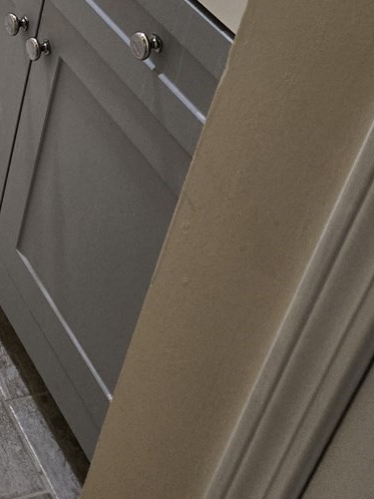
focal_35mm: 71
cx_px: -171
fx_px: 1024
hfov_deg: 18.5
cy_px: 0
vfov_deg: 26.0
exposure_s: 1/120
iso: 200
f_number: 1.8
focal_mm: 5.4
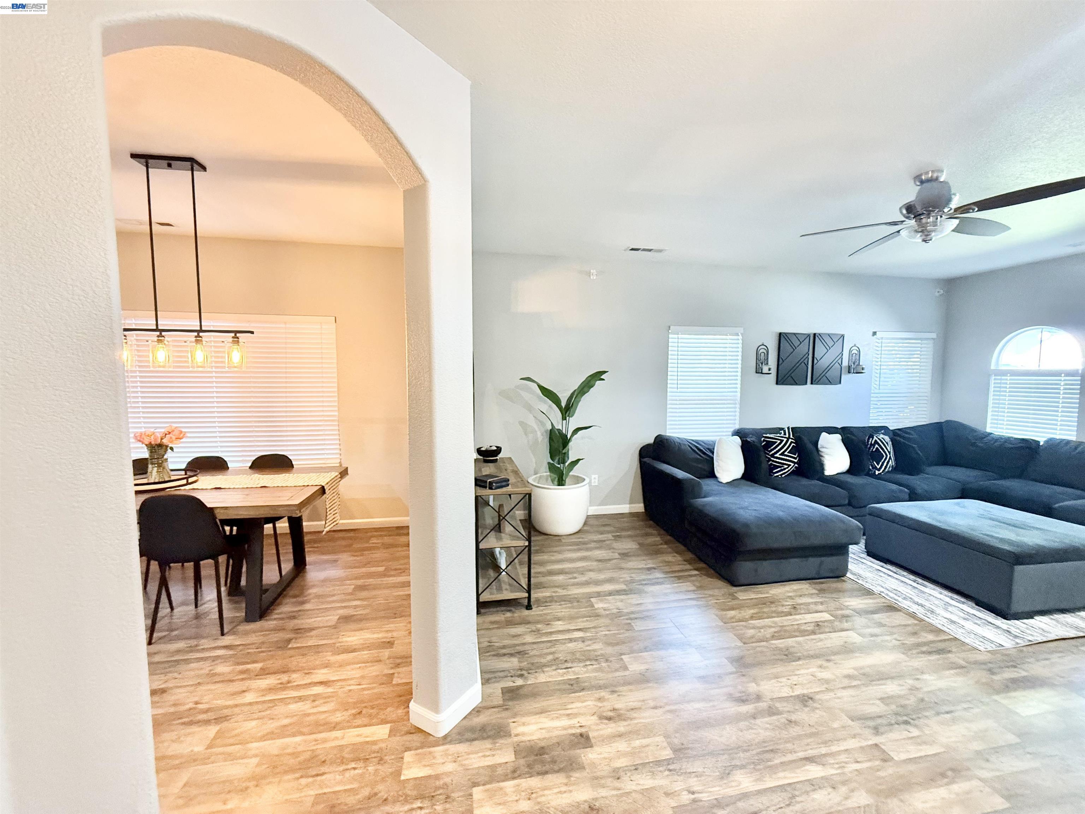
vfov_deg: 85.7
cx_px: 542
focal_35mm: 14
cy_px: 407
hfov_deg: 102.1
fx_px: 439
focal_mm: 2.22
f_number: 2.2
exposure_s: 1/60
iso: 400
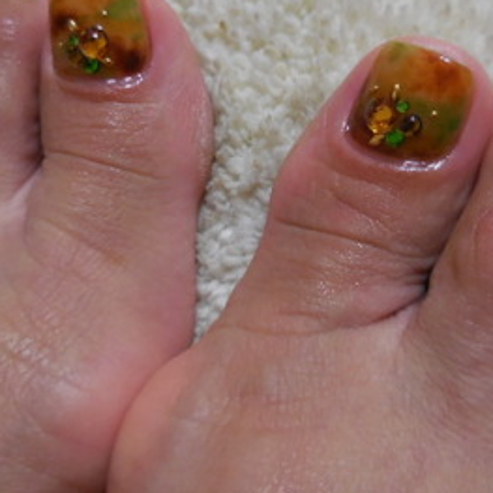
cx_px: 279
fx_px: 677
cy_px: 194
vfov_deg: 39.8
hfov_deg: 40.0
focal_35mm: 42
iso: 400
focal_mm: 4.5
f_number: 3.3
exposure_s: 1/20
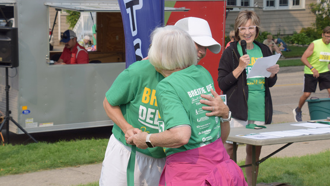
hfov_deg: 21.8
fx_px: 858
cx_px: 165
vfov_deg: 12.4
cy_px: 98
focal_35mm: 98
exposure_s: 1/400
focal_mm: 62
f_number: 11
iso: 200
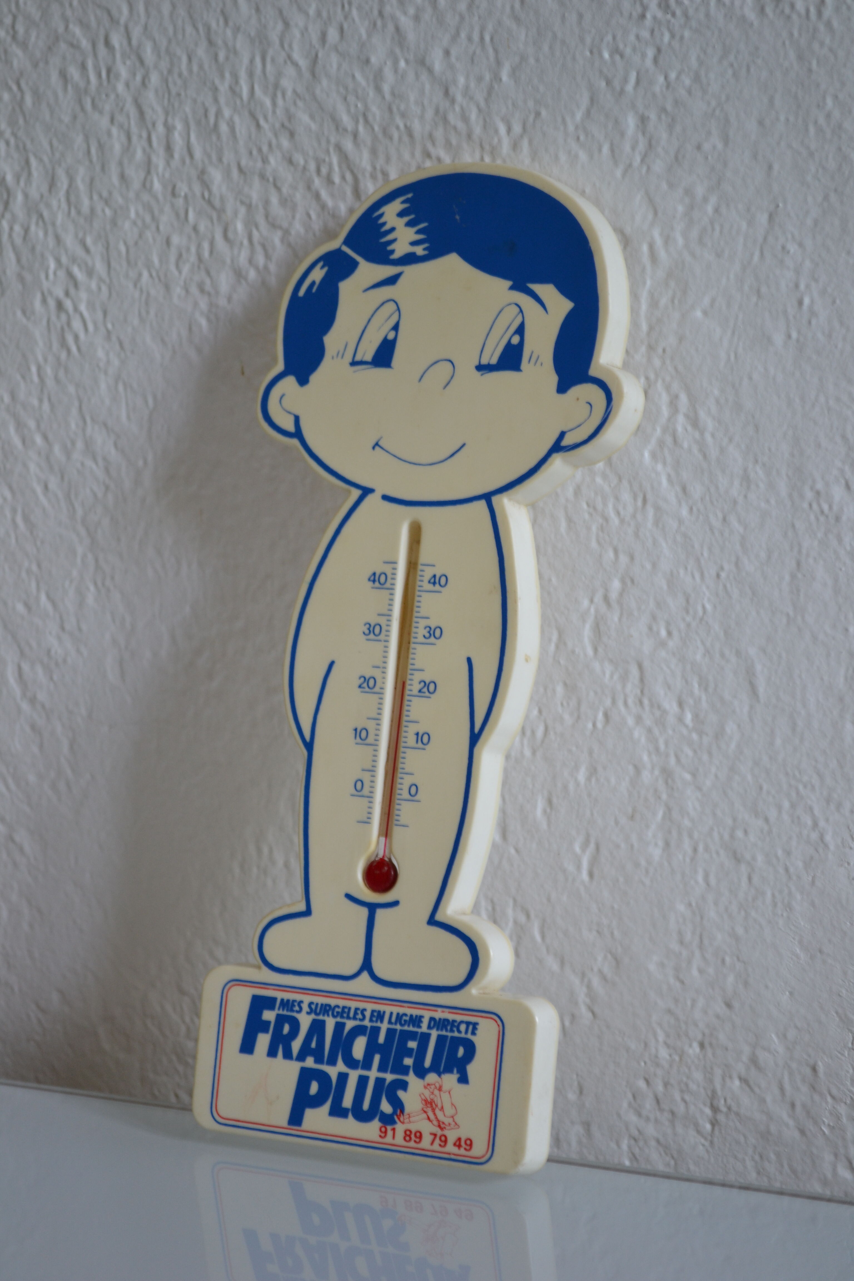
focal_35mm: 82
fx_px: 2935
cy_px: 640
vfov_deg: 24.6
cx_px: 427
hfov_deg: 16.6
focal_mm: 55
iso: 400
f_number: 5.6
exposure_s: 1/30
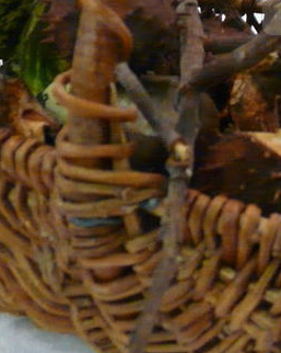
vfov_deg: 18.3
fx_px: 1062
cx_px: 458
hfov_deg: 13.9
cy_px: -11
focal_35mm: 102
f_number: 2.8
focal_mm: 4.6
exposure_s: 1/25
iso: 400
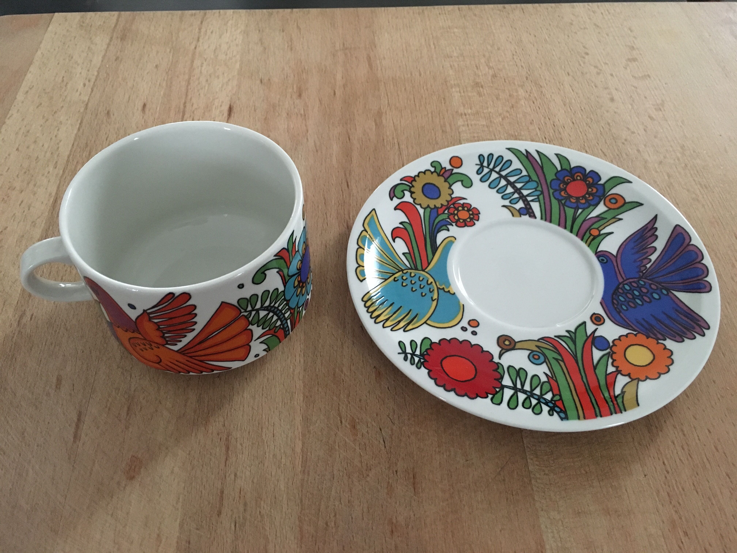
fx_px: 617
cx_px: 368
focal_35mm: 29
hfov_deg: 61.7
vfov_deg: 48.2
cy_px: 276
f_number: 2.2
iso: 400
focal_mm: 4.15
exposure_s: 1/17
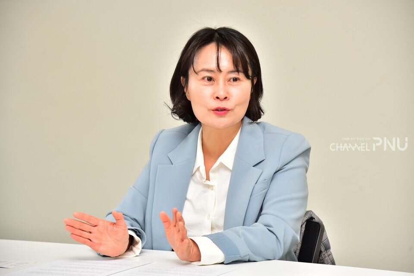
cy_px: 138
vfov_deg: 12.2
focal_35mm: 112
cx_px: 207
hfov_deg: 18.3
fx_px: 1289
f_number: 5.6
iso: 400
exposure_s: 1/125
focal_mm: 112
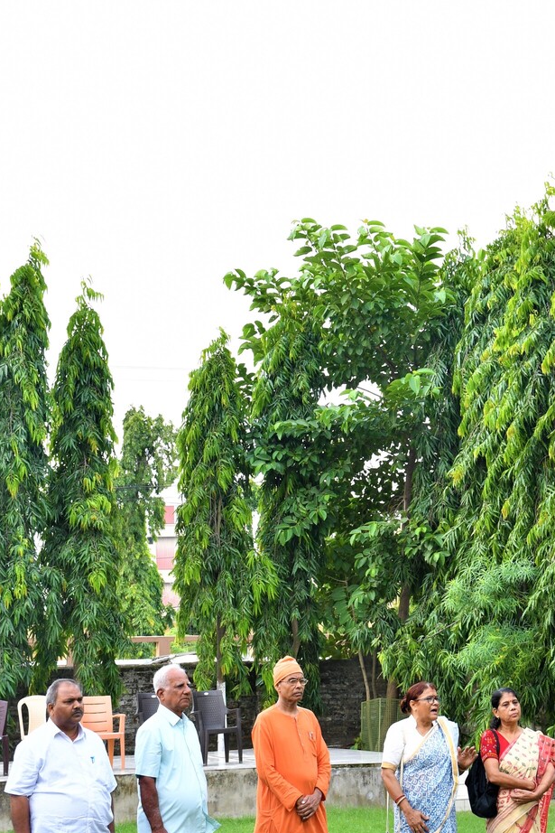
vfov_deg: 26.3
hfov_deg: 17.6
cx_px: 398
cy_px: 426
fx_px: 1780
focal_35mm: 77
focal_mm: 34
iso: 200
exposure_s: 1/100
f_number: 5.6
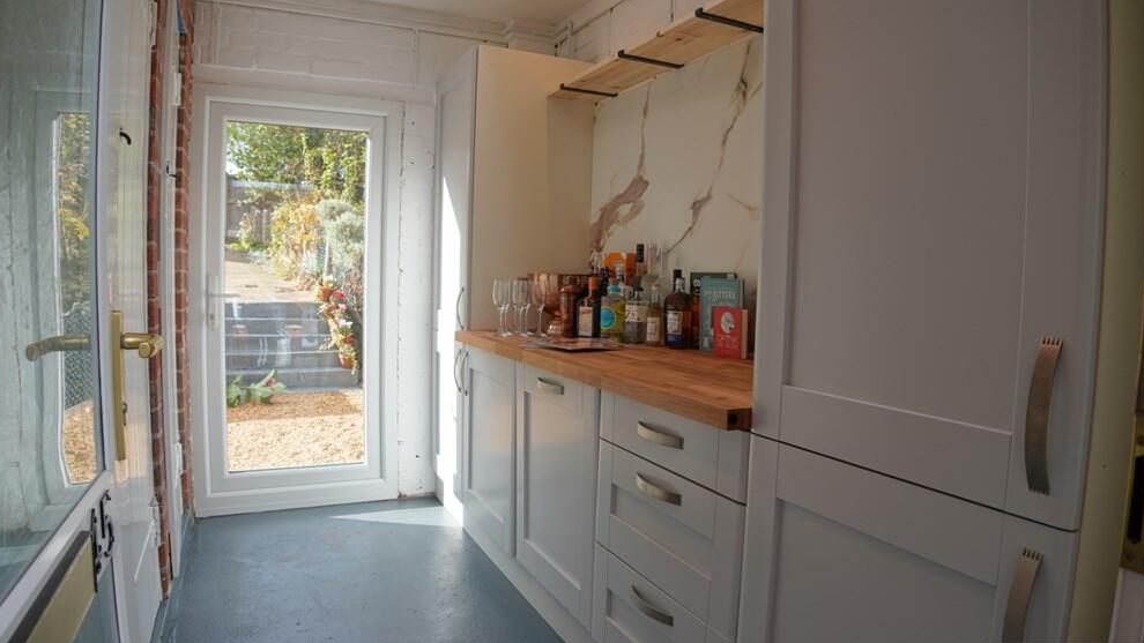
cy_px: 319
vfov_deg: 44.4
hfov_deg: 71.9
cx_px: 582
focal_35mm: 26
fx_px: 789
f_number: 5.6
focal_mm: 16
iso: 100
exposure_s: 1/80
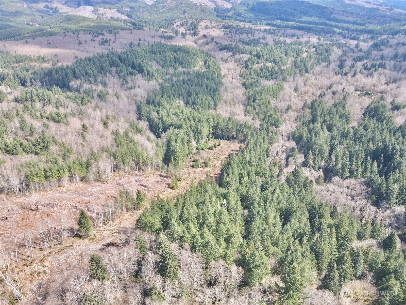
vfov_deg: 56.8
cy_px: 152
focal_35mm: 24
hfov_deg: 71.6
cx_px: 203
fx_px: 281
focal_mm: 4.5
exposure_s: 1/180
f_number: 2.8
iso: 100
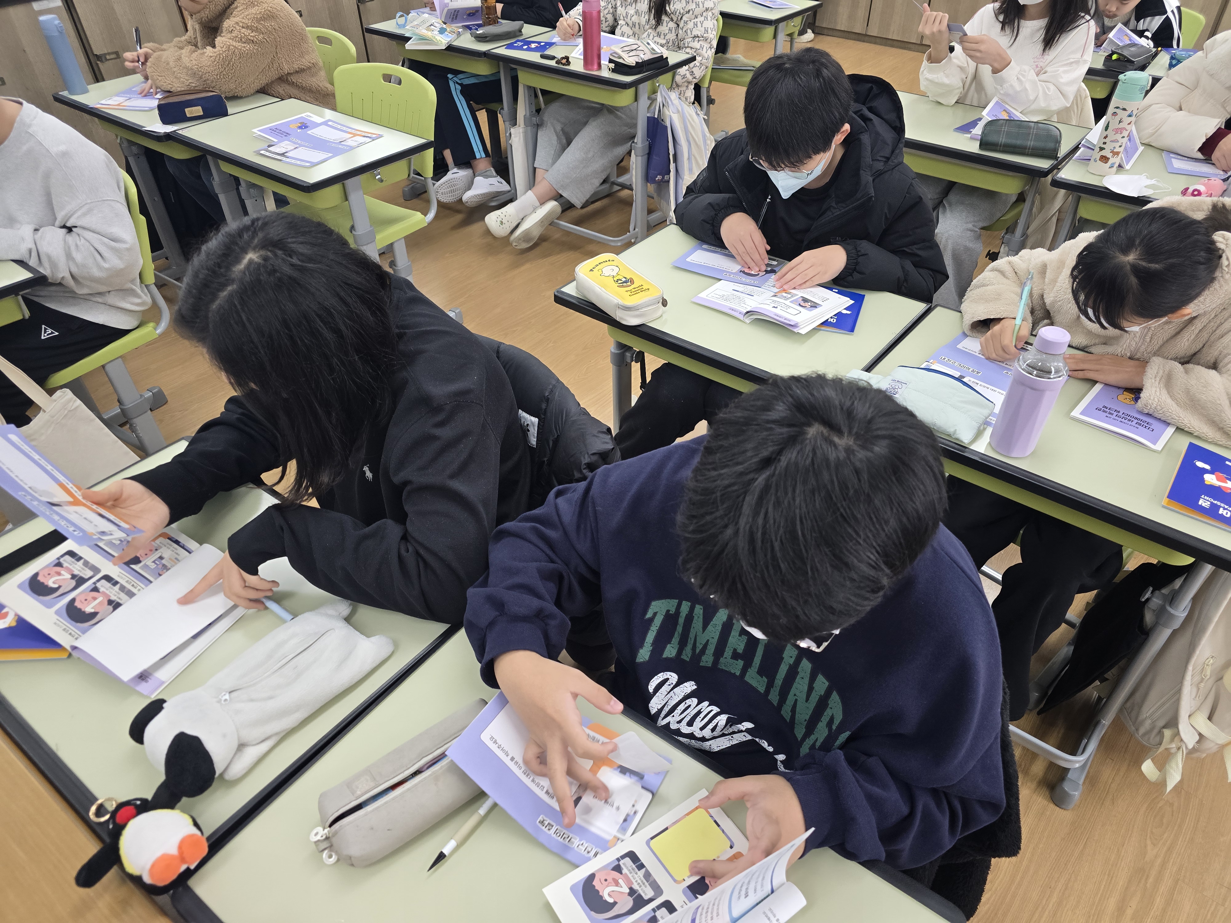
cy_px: 462
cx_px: 616
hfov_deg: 73.9
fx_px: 818
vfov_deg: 58.9
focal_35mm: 23
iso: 160
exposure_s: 1/120
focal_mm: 6.3
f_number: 1.7
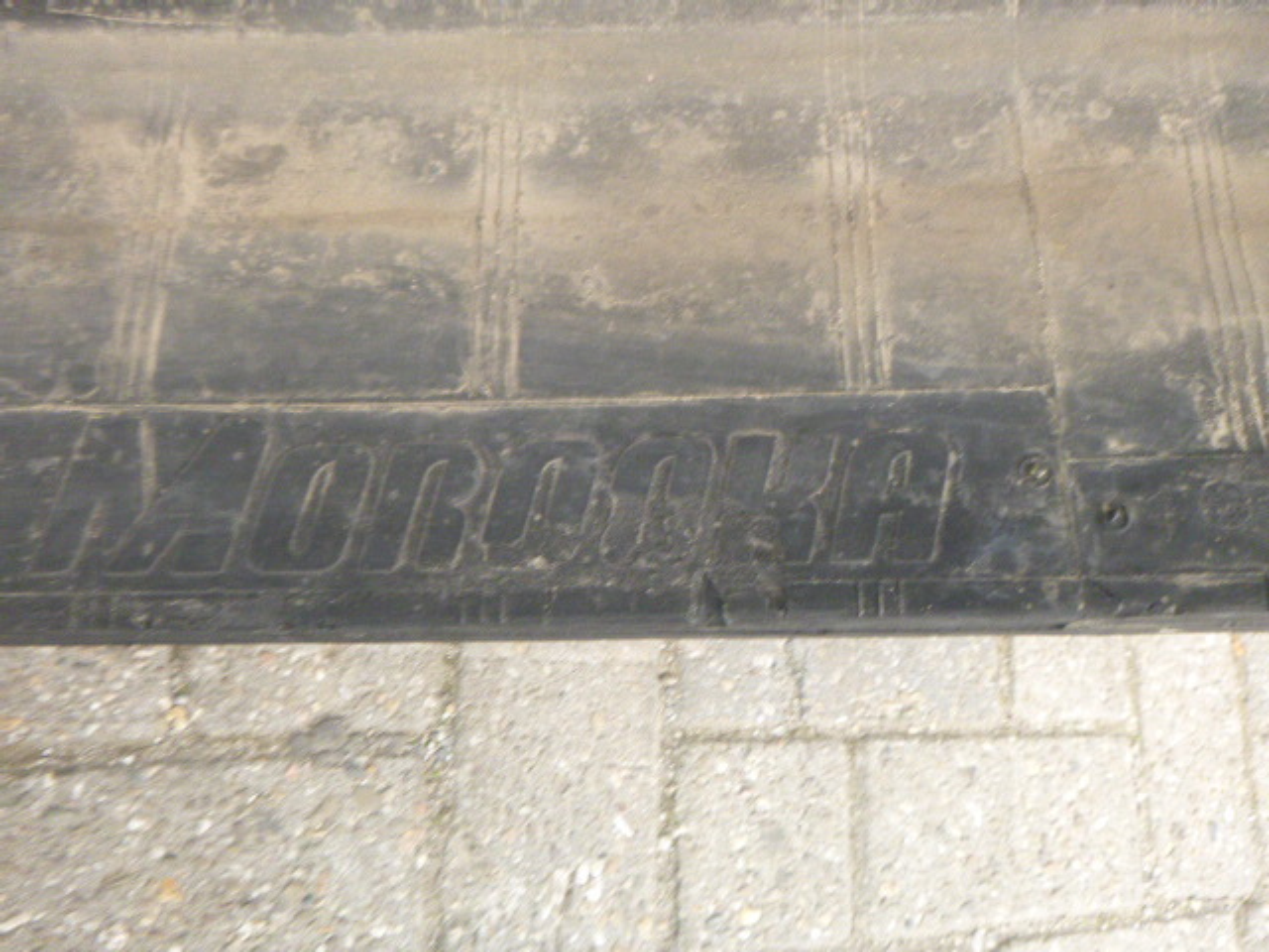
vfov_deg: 54.9
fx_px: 916
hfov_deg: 69.4
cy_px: 476
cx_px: 634
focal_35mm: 25
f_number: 3.9
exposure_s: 1/60
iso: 320
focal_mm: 4.5
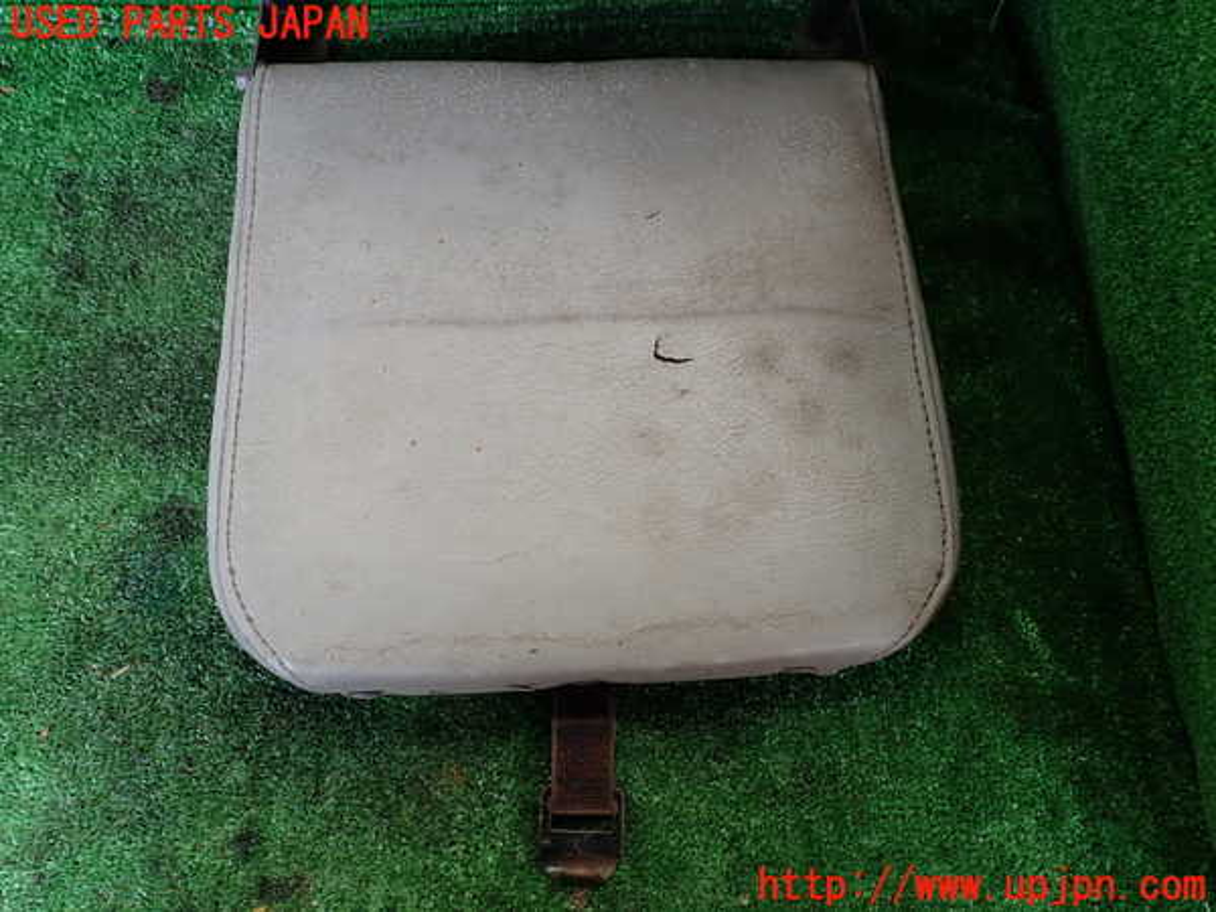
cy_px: 456
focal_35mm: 25
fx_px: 878
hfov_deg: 69.4
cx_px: 608
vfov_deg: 54.9
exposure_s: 1/60
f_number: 2.8
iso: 100
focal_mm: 4.5
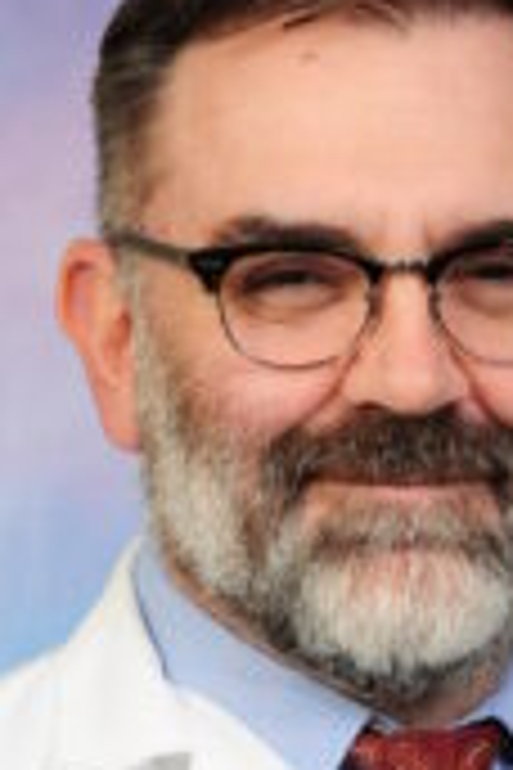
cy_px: 680
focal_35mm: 333
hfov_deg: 4.1
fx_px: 7121
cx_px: 378
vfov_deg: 6.2
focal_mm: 95
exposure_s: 1/160
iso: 200
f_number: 11
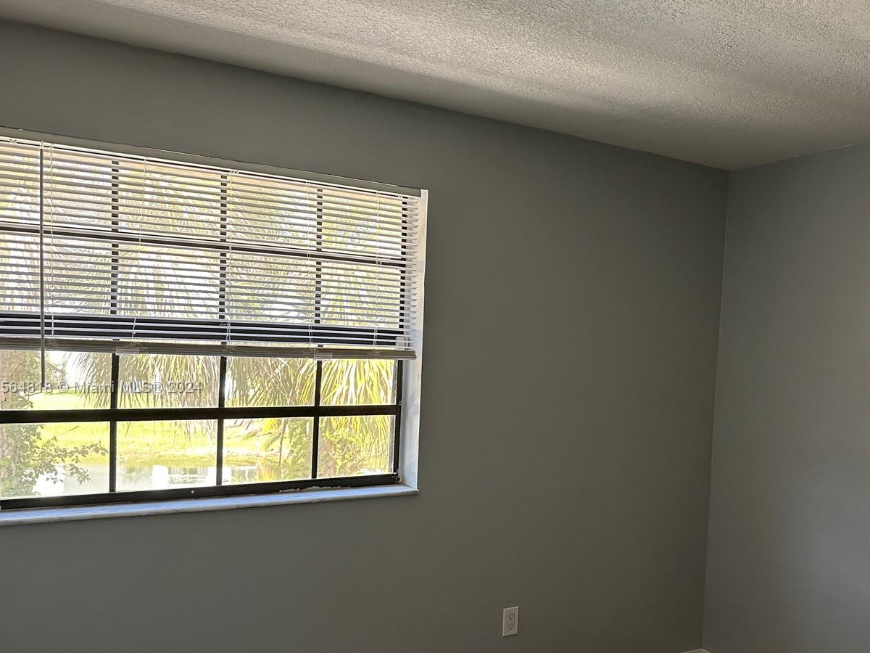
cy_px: 388
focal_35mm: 32
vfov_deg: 44.0
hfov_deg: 56.1
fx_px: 804
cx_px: 550
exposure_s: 1/121
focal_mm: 6.86
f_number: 1.78
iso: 200
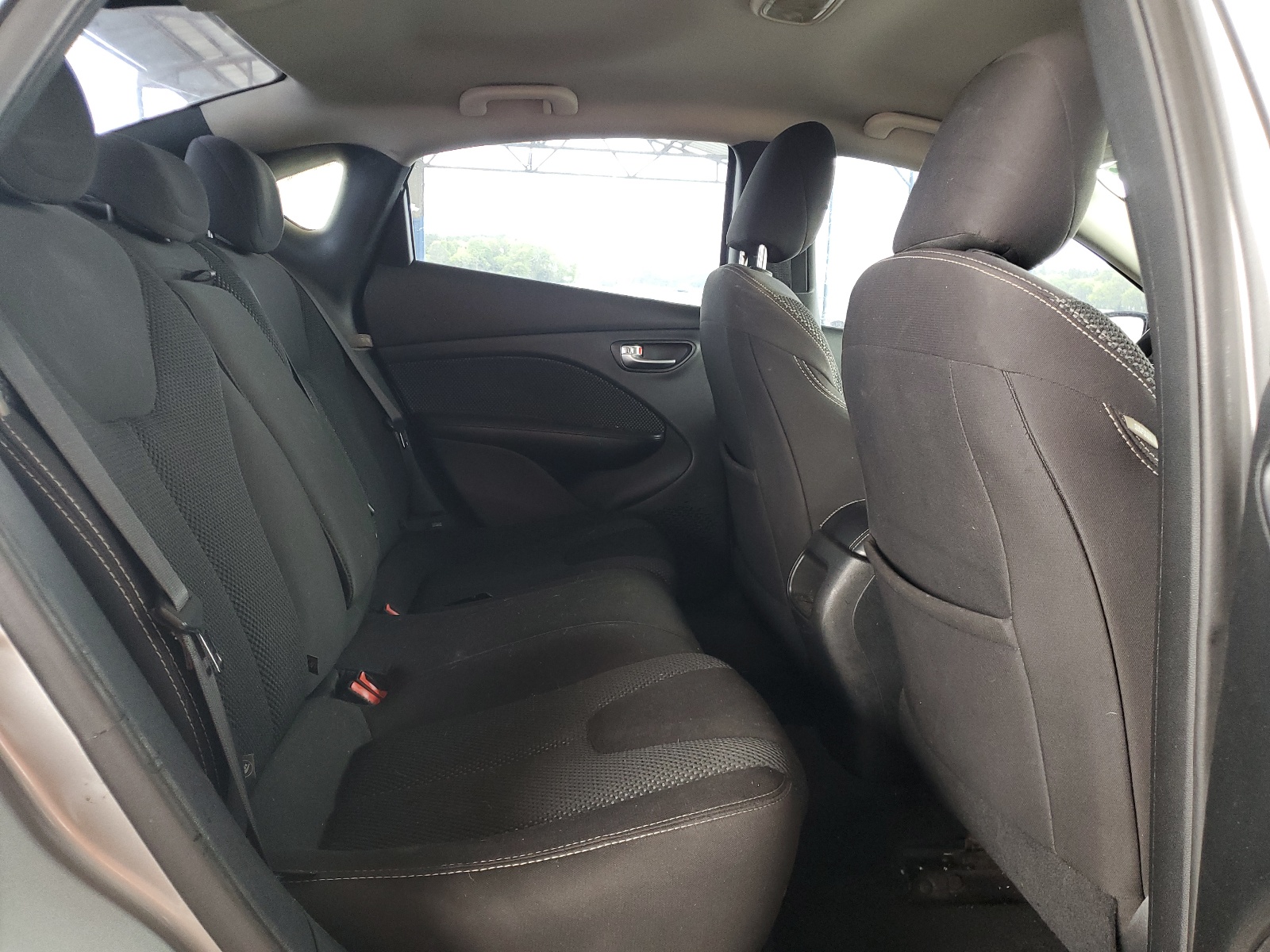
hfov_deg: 67.3
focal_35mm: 26
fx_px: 954
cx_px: 635
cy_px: 476
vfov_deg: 53.1
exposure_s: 1/60.2
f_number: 1.5
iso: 108
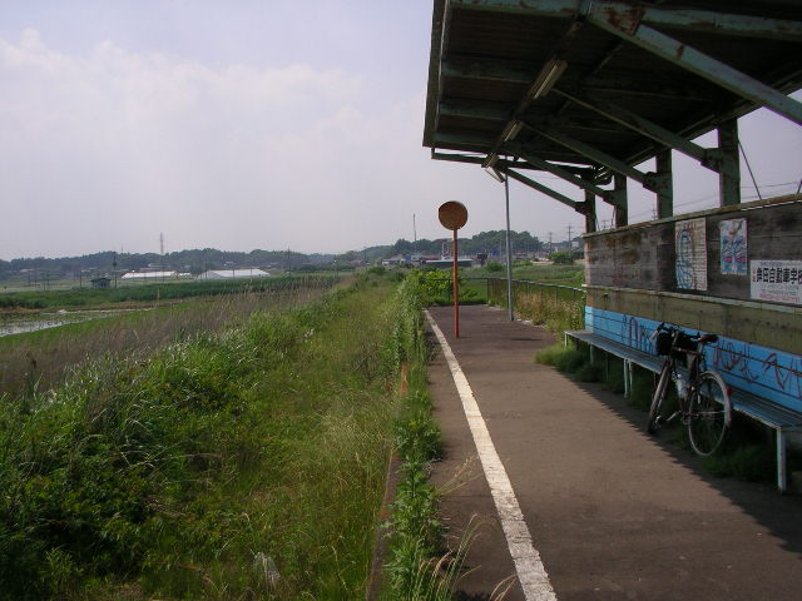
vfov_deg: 38.7
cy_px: 300
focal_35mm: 37
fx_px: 857
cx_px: 401
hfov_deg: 50.1
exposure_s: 1/400
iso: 50
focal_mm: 5.7
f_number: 2.8
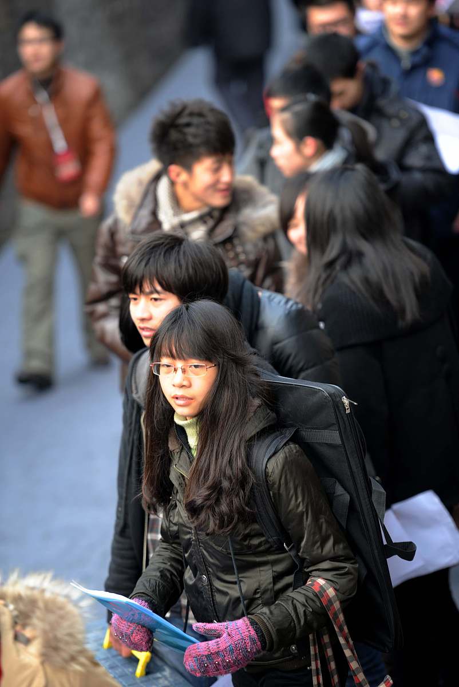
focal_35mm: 170
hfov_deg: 8.1
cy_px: 344
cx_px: 230
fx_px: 3245
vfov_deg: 12.1
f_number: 2.8
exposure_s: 1/250
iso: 500
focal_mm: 170
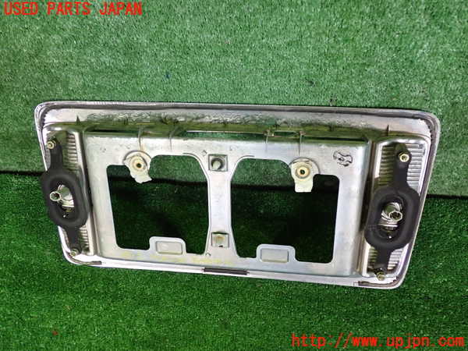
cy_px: 176
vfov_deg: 44.2
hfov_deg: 56.8
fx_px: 433
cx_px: 234
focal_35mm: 32
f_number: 2.4
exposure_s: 1/40
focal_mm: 5.79
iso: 640
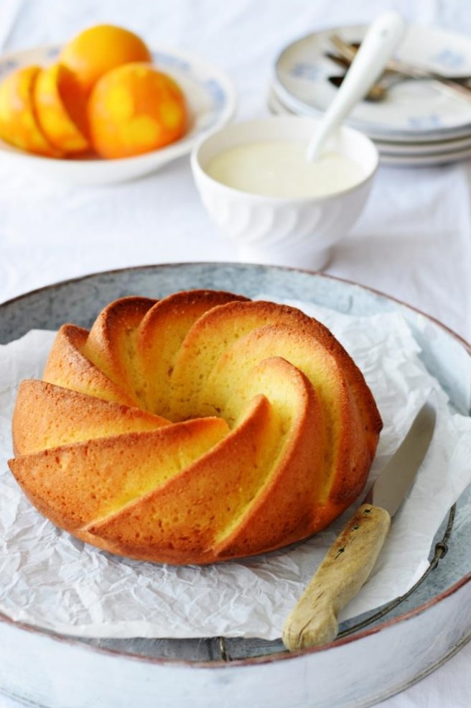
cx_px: 236
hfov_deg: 18.2
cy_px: 354
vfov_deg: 27.0
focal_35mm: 75
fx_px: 1473
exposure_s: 1/80
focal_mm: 50
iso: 200
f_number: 3.5
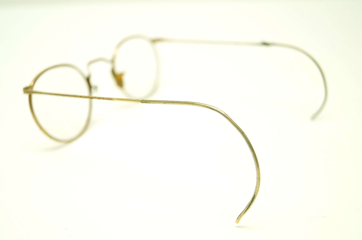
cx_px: 181
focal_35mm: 45
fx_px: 452
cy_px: 120
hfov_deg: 43.7
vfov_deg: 29.8
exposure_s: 1/60
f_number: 4.5
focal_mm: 30
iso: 640
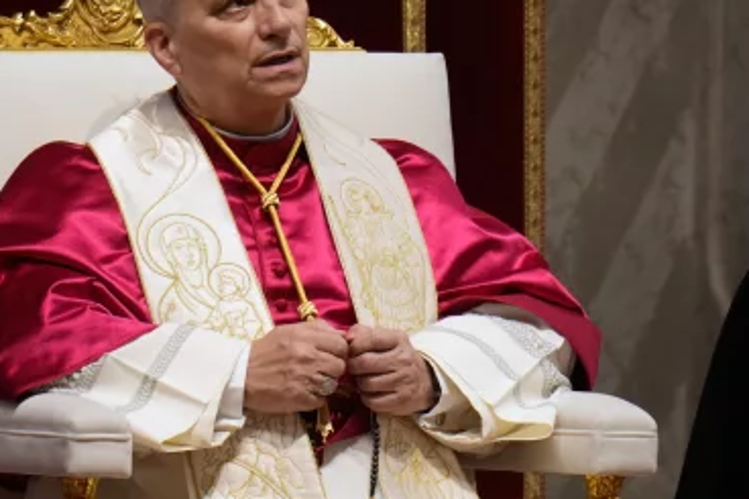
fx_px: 40717
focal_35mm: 1958
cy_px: 415
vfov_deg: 0.7
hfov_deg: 1.1
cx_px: 98
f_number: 6.3
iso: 2500
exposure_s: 1/125
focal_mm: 800
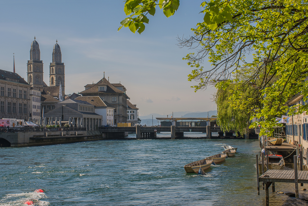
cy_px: 103
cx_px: 154
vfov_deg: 22.6
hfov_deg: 33.4
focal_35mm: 60
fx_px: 513
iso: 100
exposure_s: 1/80
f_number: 16
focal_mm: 40
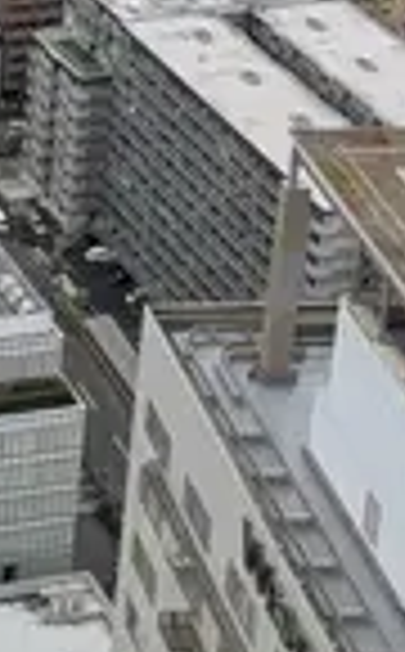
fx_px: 2183
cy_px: -330
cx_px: -441
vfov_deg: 15.6
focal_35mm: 123
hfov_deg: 9.8
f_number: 1.7
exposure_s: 1/355
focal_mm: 4.53
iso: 28
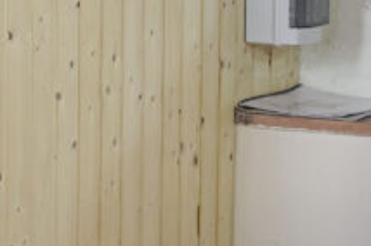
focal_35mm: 187
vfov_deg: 7.2
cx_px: -420
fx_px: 1924
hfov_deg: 10.0
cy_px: -91
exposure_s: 1/80
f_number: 4
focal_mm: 39
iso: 2000
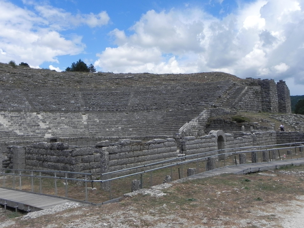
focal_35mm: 26
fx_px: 228
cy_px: 114
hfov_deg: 67.3
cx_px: 152
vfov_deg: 53.1
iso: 160
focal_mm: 4.6
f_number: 8
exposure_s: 1/450
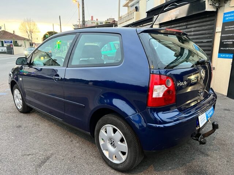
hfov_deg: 67.3
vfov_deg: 53.1
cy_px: 88
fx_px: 176
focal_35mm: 26
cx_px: 117
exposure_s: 1/50
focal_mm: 5.7
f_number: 1.5
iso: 500
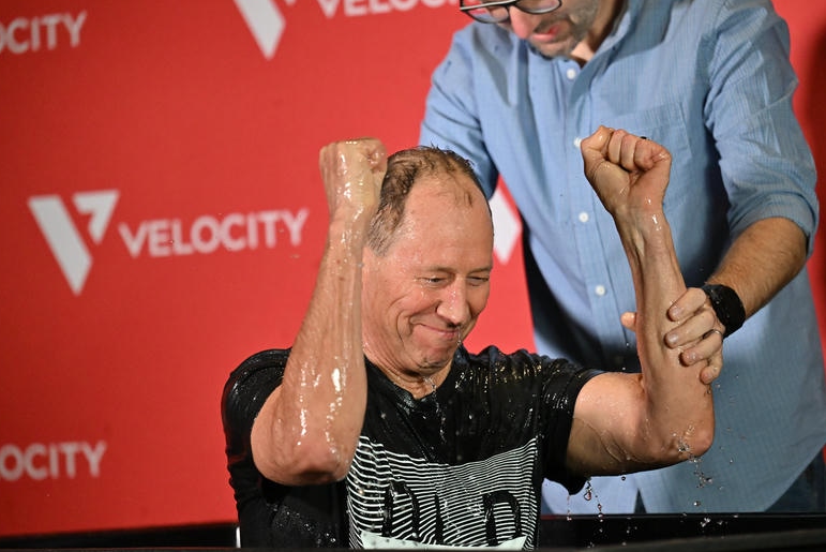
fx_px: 4017
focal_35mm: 175
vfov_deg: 7.9
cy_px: 322
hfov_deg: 11.7
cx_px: 434
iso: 4000
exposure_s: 1/500
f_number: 2.8
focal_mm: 135
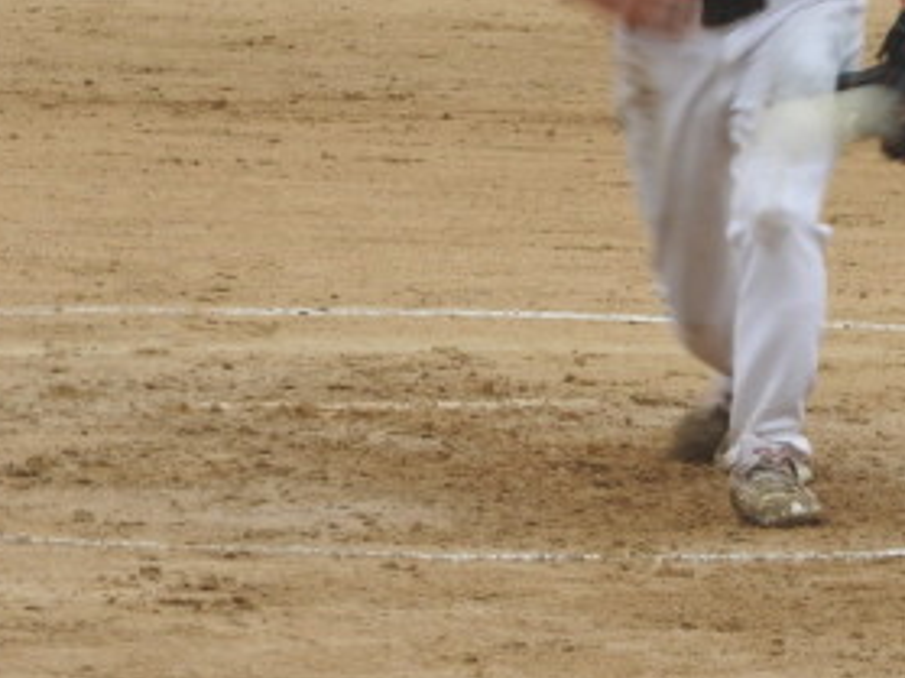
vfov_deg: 3.1
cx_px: 717
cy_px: -10
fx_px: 12361
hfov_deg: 4.2
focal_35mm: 473
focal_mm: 39.4
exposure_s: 1/60
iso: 100
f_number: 5.3
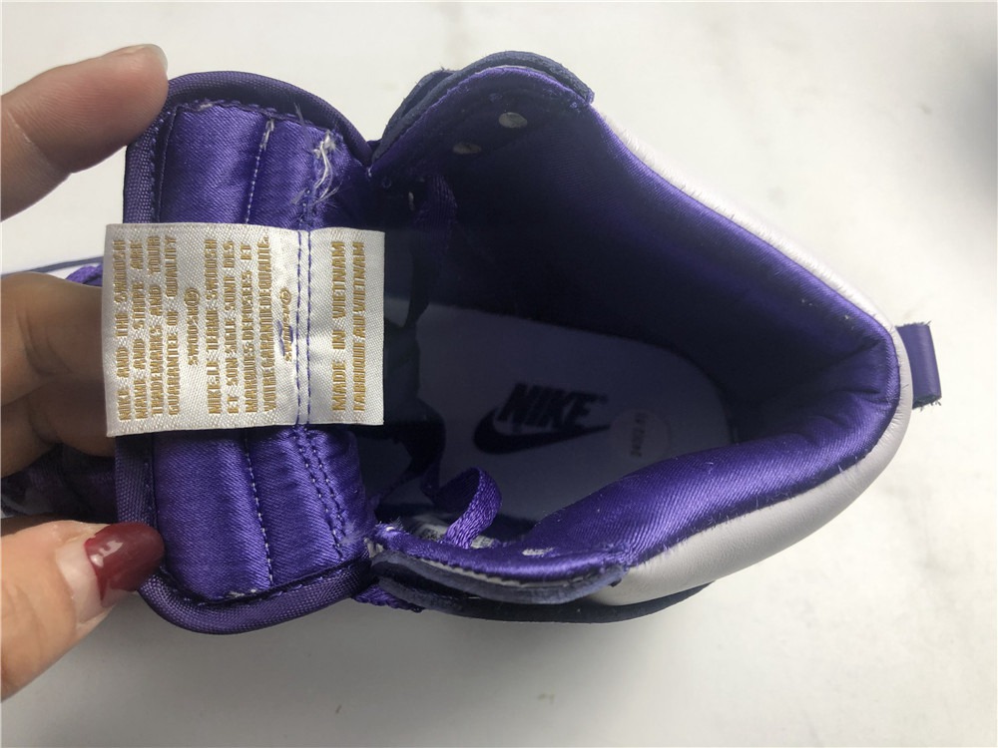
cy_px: 374
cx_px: 499
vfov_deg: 49.7
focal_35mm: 28
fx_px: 807
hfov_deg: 63.4
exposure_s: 1/33
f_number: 1.8
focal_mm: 4
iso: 20
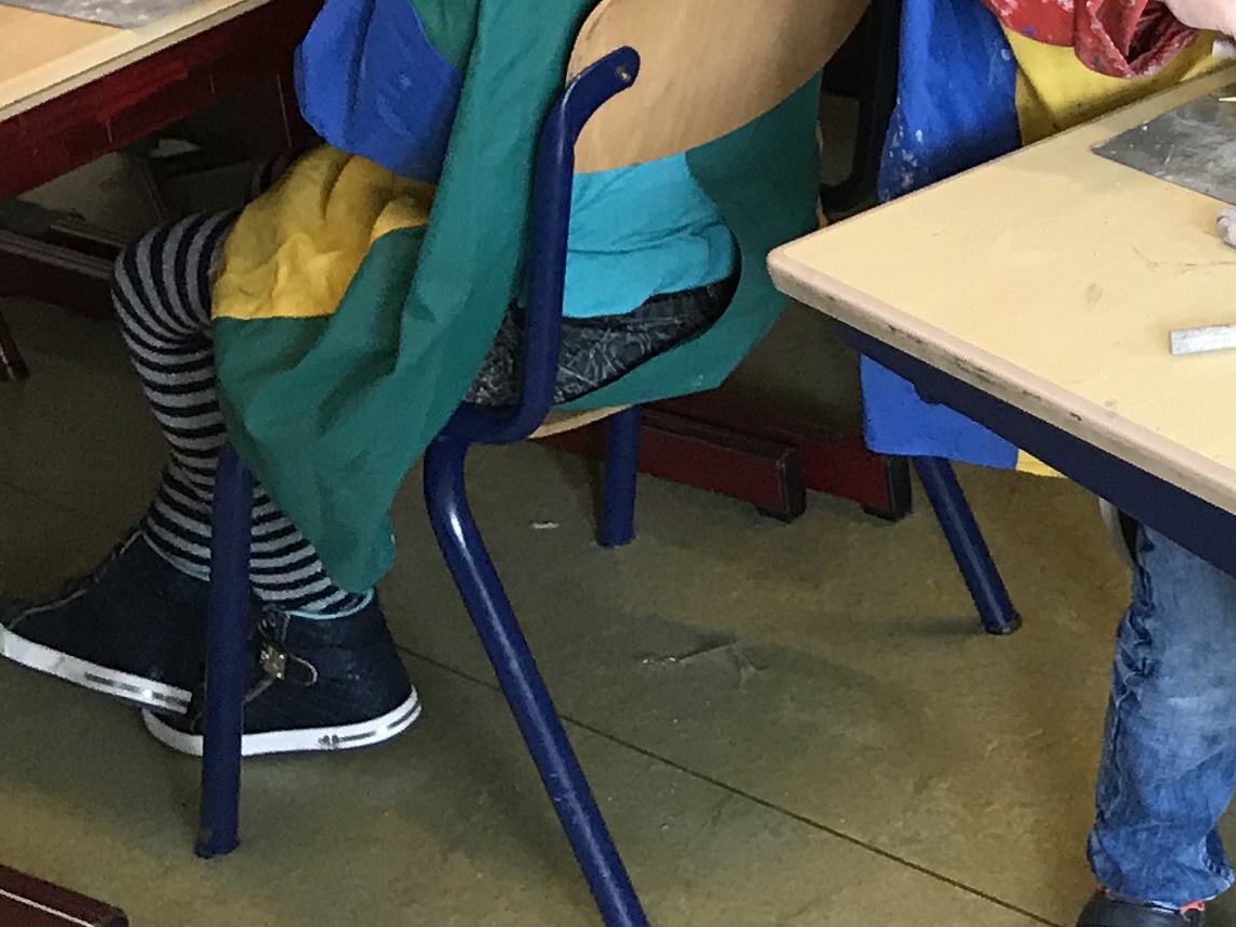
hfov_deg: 18.3
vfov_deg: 14.6
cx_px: 1673
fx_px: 3535
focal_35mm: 99
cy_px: -61
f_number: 1.8
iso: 32
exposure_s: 1/33
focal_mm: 3.99
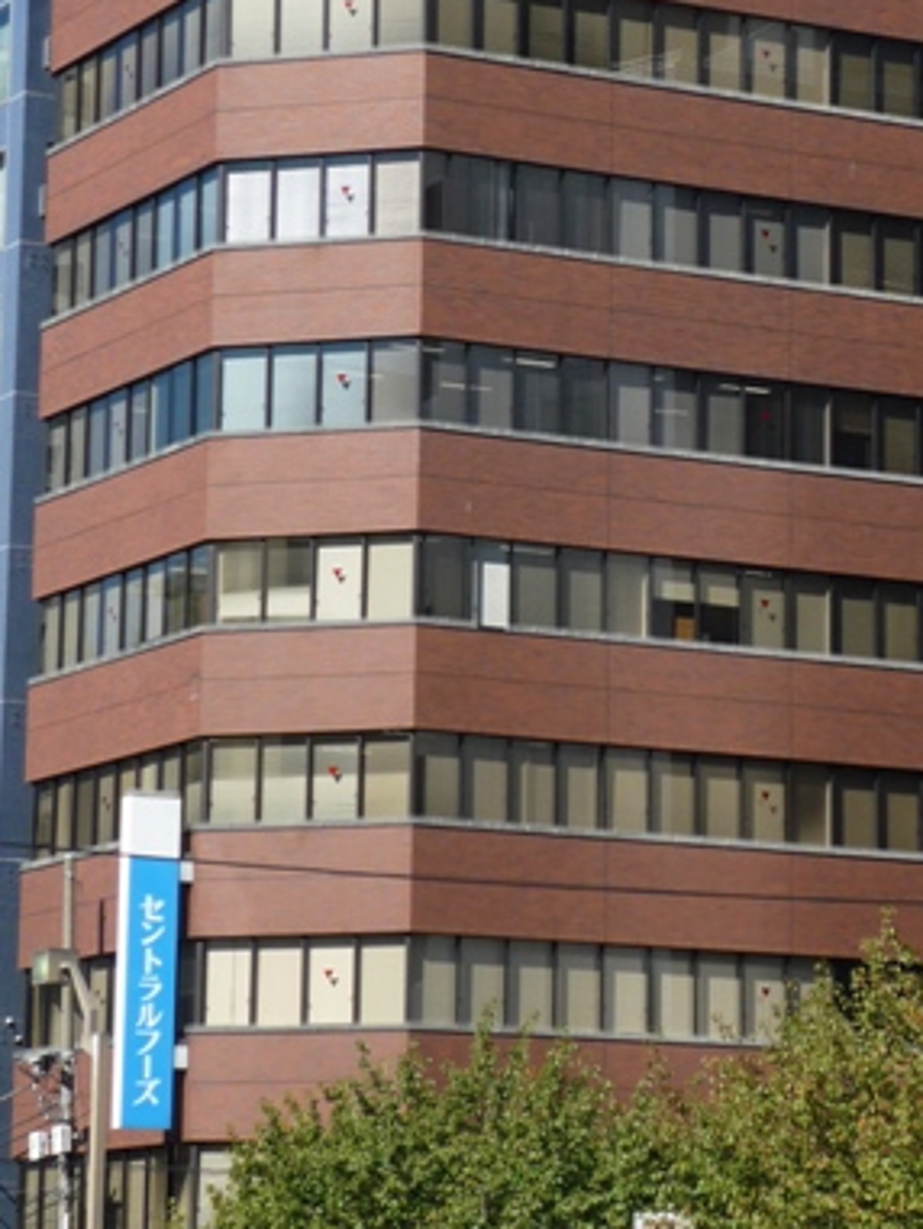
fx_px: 4477
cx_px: 633
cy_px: 400
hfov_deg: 11.8
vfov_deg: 15.6
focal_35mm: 126
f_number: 4.1
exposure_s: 1/500
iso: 100
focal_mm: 12.3
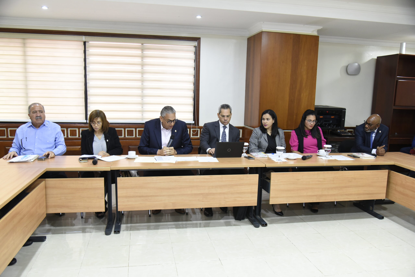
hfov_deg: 61.9
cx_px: 208
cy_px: 138
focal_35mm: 30
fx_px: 346
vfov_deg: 43.6
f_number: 4
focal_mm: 30
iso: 2500
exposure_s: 1/80
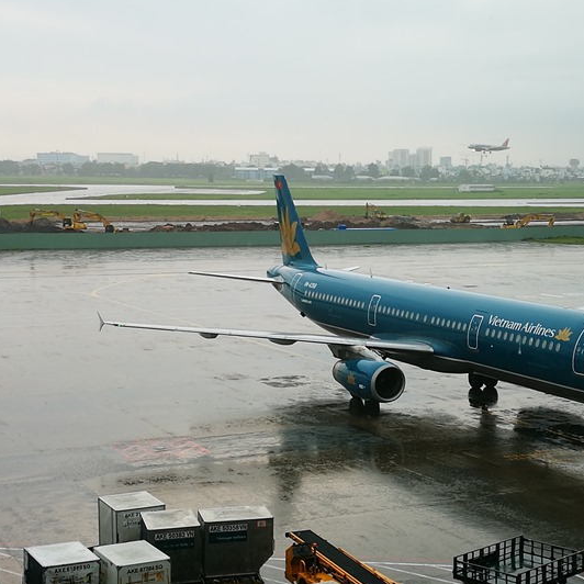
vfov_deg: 23.7
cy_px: 290
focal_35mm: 73
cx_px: 390
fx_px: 1393
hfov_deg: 23.6
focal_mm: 4.5
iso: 50
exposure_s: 1/100
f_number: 2.2
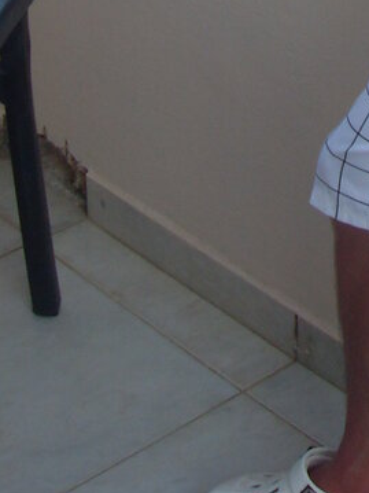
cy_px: -257
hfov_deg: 12.1
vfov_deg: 15.5
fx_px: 1664
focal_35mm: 117
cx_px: 540
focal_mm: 6.3
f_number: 2.8
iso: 80
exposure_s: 1/180
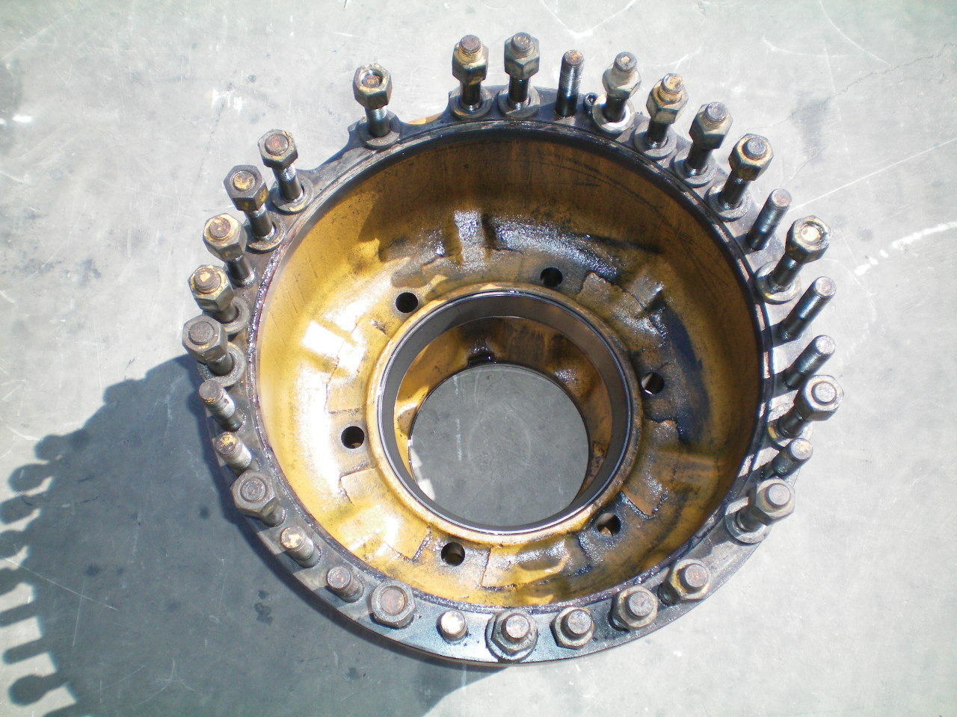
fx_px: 1051
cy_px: 358
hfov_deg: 49.0
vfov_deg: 37.7
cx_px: 478
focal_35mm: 38
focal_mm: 6.3
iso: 64
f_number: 3.1
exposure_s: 1/400
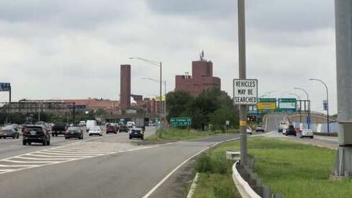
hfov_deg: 23.5
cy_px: 66
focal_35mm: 90
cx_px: 98
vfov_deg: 13.4
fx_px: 840
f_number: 2.4
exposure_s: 1/917
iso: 16
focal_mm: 6
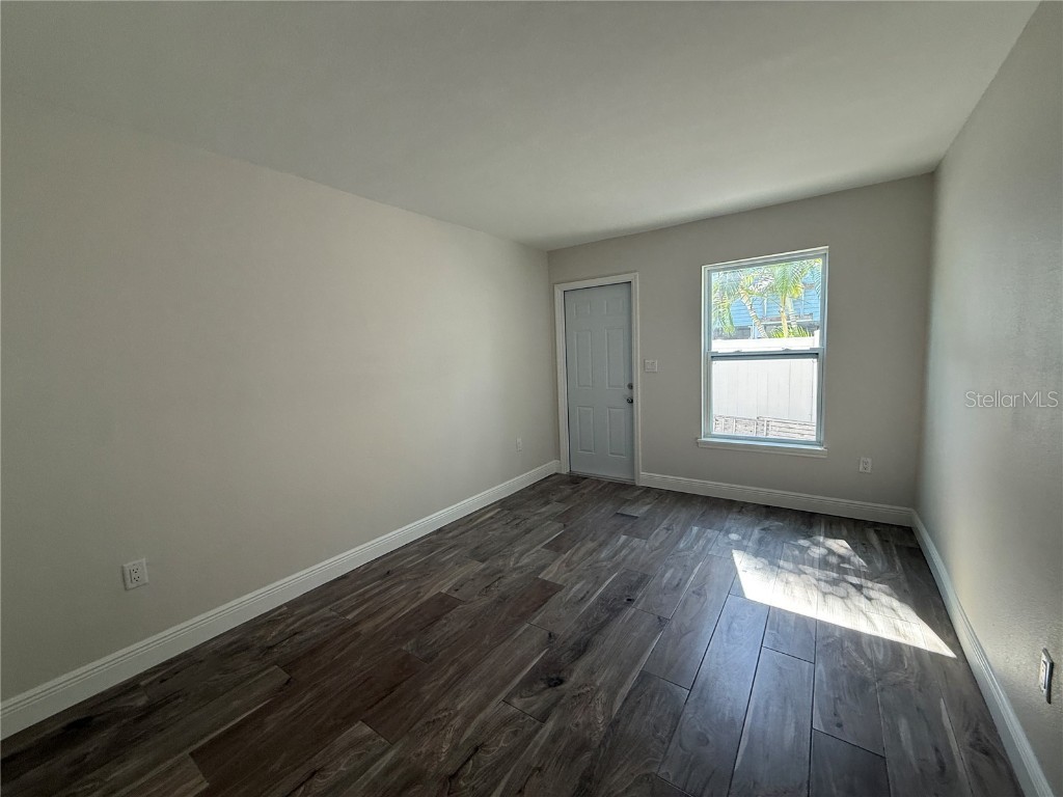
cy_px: 398
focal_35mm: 14
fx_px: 430
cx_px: 532
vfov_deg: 85.7
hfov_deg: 102.1
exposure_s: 1/99
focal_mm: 2.22
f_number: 2.2
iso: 160
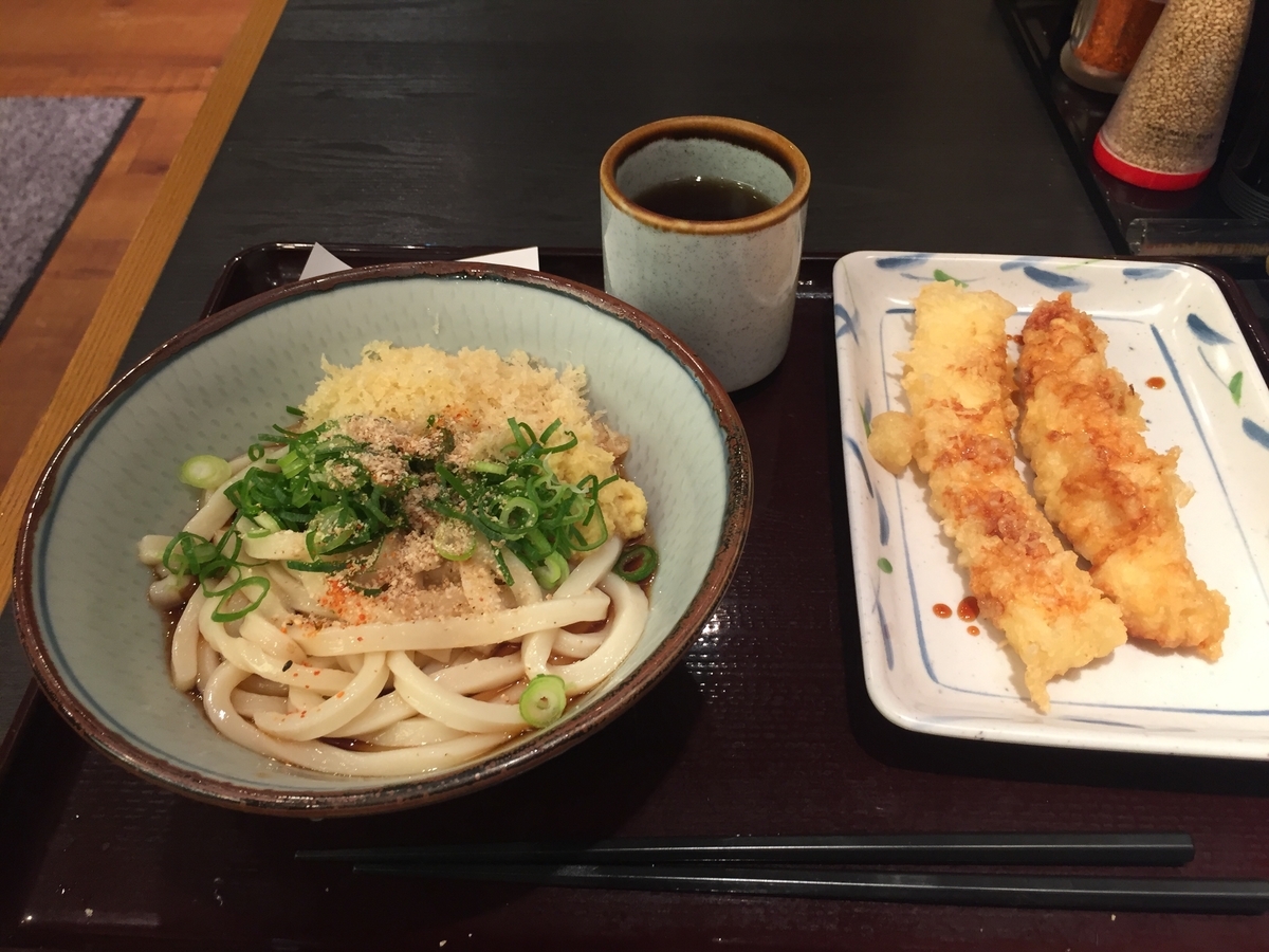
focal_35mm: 29
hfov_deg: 61.7
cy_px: 476
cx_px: 634
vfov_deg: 48.2
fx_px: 1063
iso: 80
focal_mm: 4.15
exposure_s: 1/30
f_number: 2.2
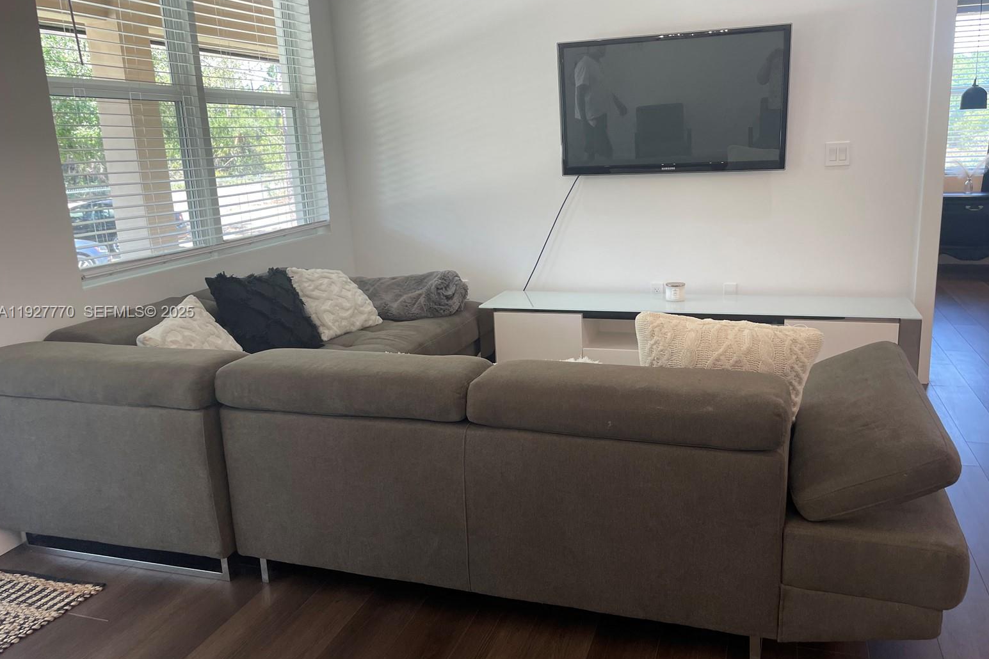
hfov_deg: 65.5
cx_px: 507
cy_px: 313
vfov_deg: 46.4
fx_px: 769
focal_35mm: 28
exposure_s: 1/120
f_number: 1.6
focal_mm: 4.2
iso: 64
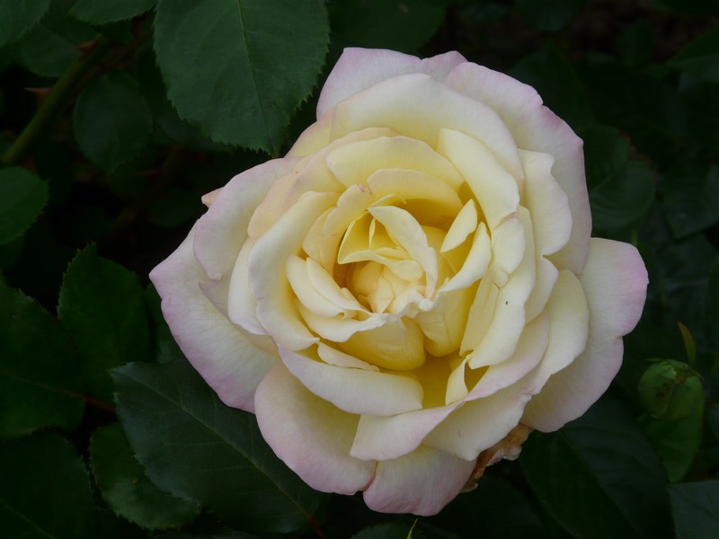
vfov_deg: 13.0
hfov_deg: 17.3
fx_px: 2368
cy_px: 270
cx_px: 360
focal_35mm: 114
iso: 100
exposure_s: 1/250
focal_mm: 18.8
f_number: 5.6
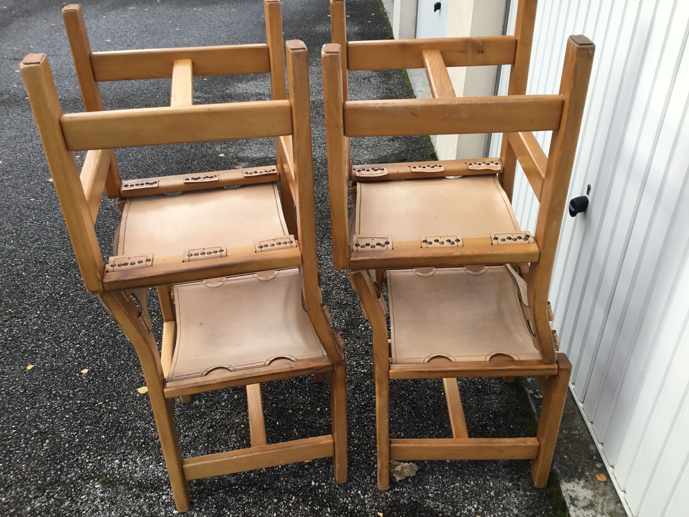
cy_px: 258
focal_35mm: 31
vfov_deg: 45.4
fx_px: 617
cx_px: 344
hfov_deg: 58.4
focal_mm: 3.3
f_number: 2.4
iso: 25
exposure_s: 1/50
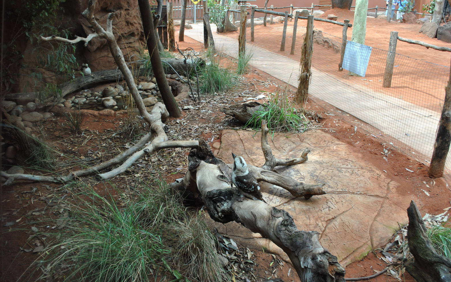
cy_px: 134
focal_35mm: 28
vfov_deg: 44.5
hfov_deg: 66.5
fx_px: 344
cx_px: 227
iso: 200
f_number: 5
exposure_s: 1/100
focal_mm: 18
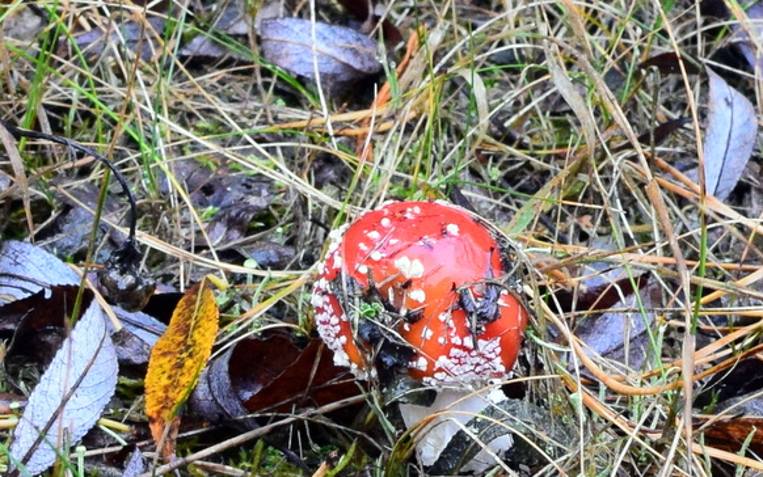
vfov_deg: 17.7
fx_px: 1533
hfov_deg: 27.9
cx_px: 443
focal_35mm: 74
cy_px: 301
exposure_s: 1/60
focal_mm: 35
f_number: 8
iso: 1600
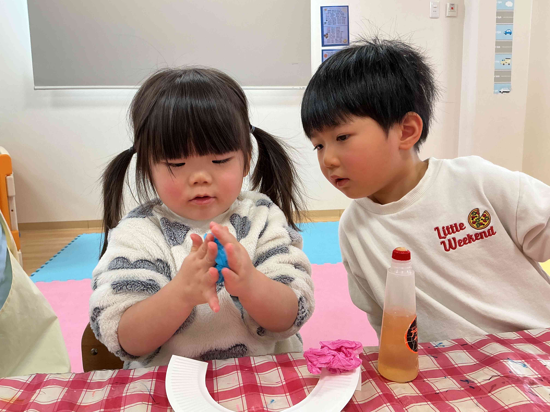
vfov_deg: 48.2
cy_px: 206
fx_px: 461
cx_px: 275
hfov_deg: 61.7
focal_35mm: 29
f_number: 1.8
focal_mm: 3
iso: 50
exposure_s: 1/60
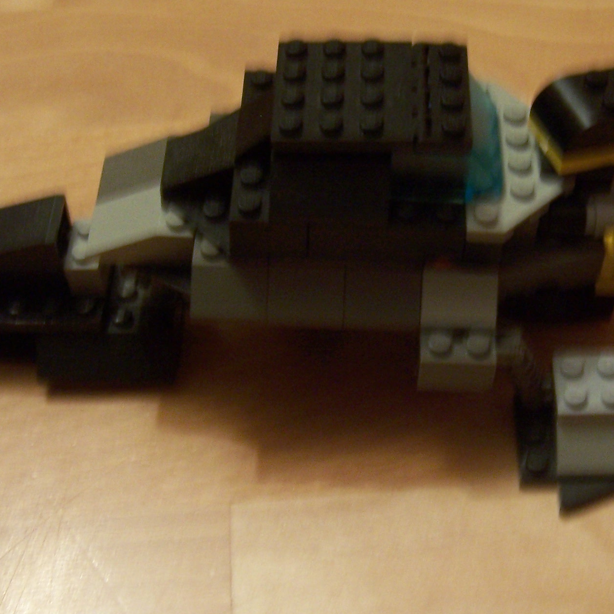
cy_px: 350
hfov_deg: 26.4
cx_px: 402
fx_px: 1304
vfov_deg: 26.5
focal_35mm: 65
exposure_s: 1/15
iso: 160
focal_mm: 6.2
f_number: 2.8
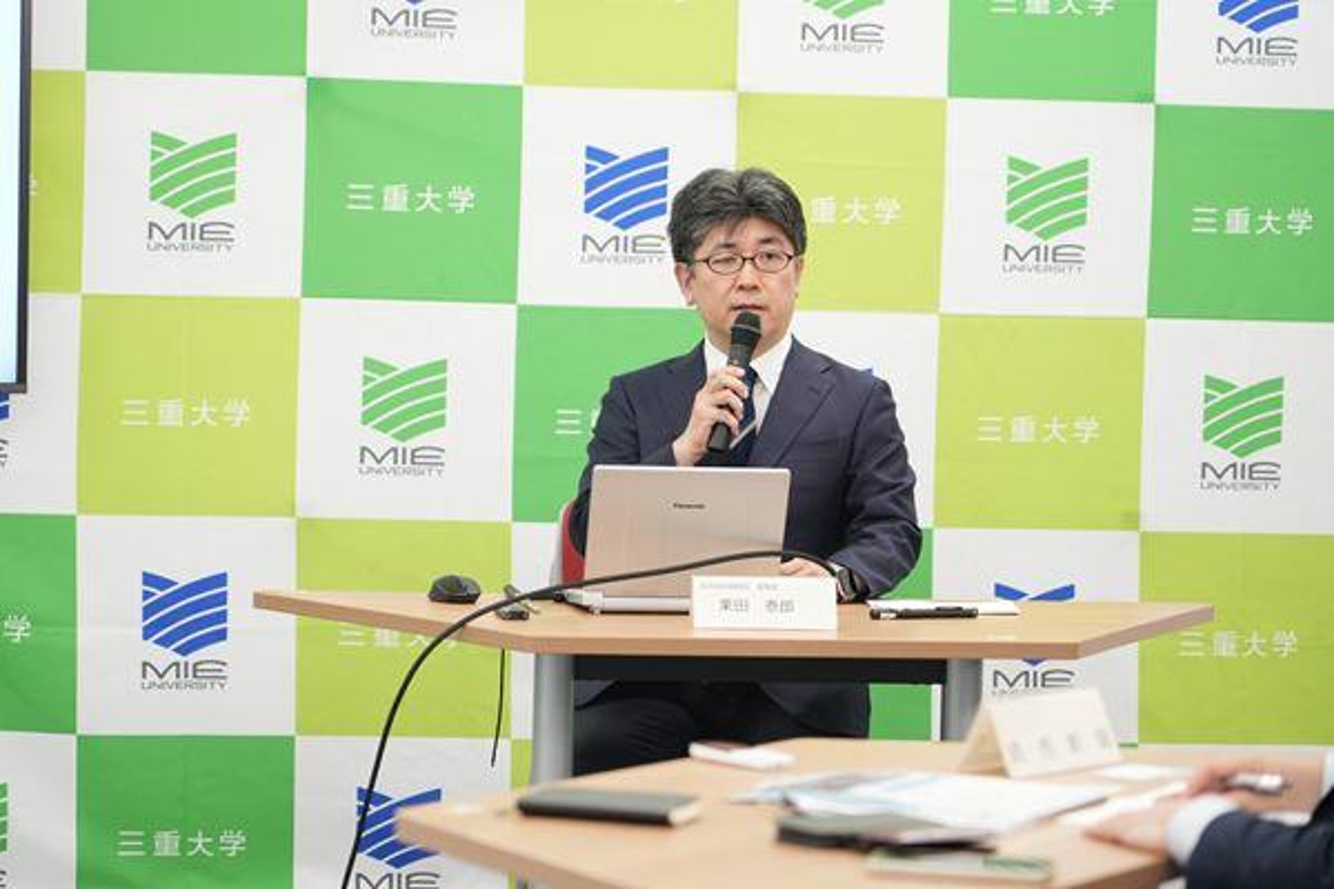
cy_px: 444
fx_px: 3891
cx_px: 667
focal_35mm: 105
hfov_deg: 19.5
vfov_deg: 13.0
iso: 1000
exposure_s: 1/125
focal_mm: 105
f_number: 4
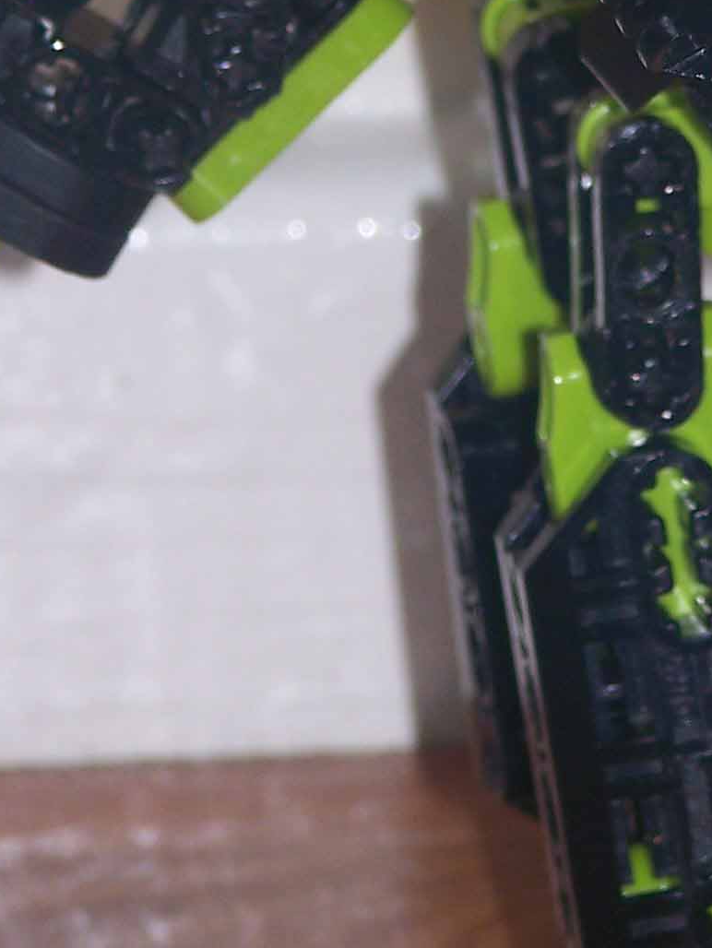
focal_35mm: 438
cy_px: 41
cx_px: 500
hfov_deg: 3.4
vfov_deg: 4.5
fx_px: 12002
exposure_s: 1/30
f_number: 3.2
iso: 80
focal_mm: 26.4
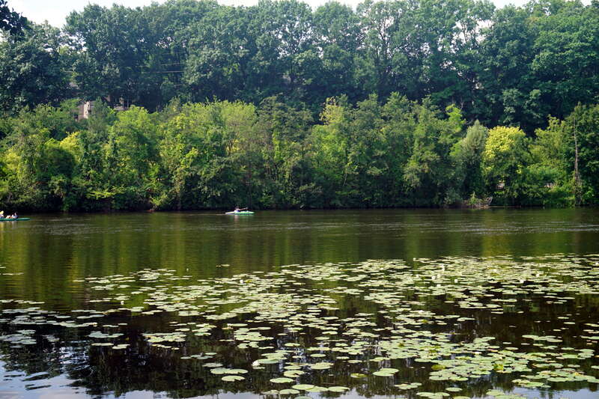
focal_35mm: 54
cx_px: 300
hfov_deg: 36.9
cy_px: 200
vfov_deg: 25.0
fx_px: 898
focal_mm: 36
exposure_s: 1/100
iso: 100
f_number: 9
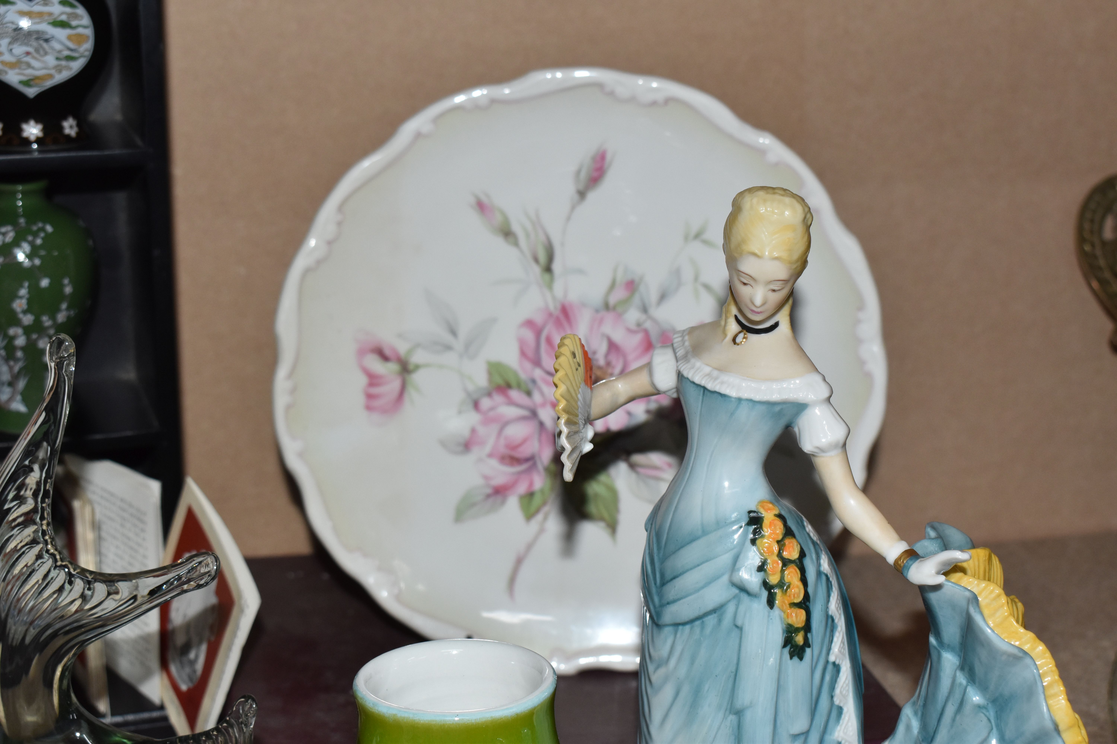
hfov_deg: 33.4
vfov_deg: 22.6
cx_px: 558
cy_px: 372
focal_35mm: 60
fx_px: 1862
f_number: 8
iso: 800
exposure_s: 1/60
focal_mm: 40
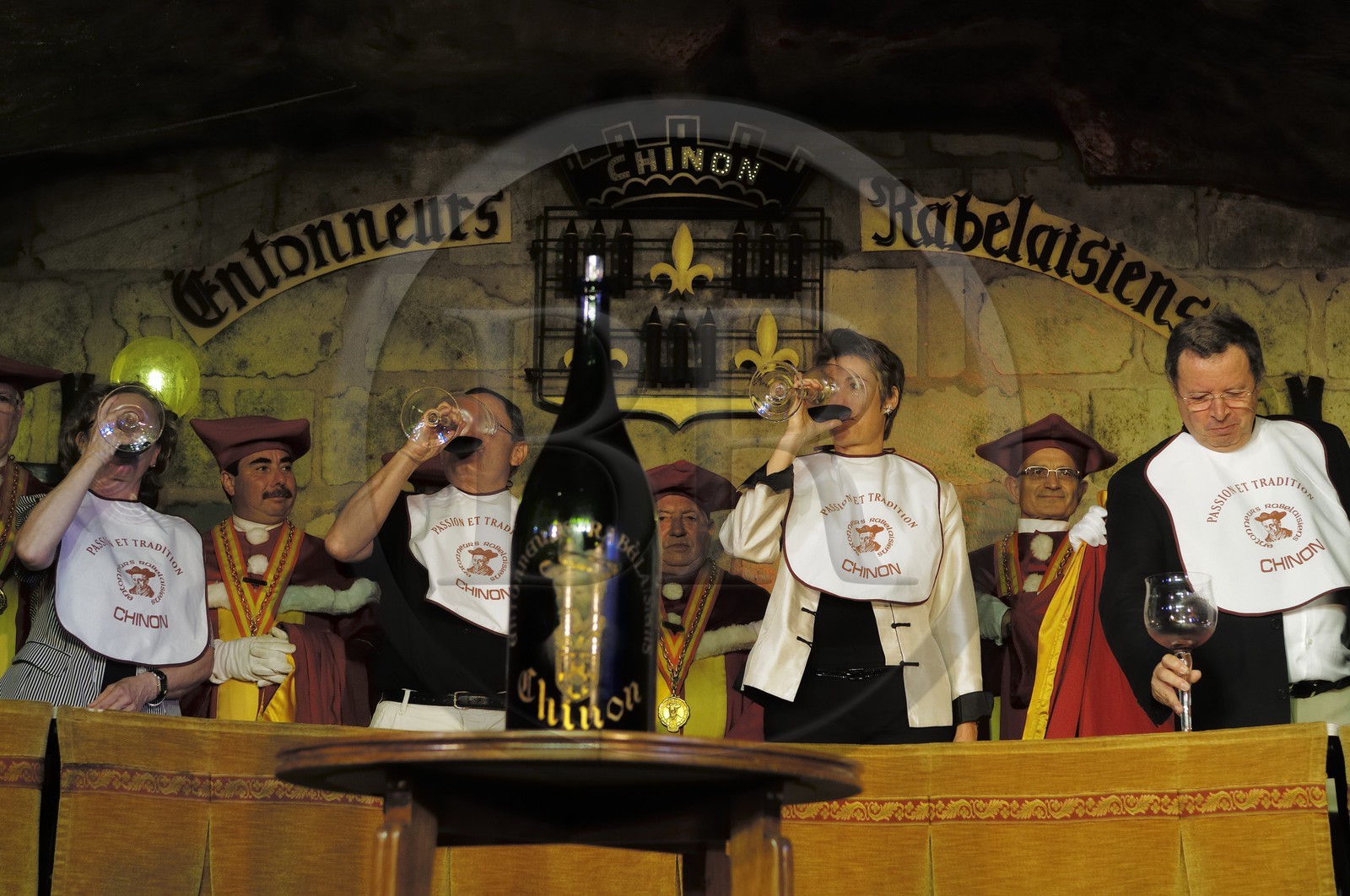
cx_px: 675
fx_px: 2247
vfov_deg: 22.6
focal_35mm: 60
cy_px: 448
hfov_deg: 33.4
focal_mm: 40
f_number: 4
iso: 200
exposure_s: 1/90
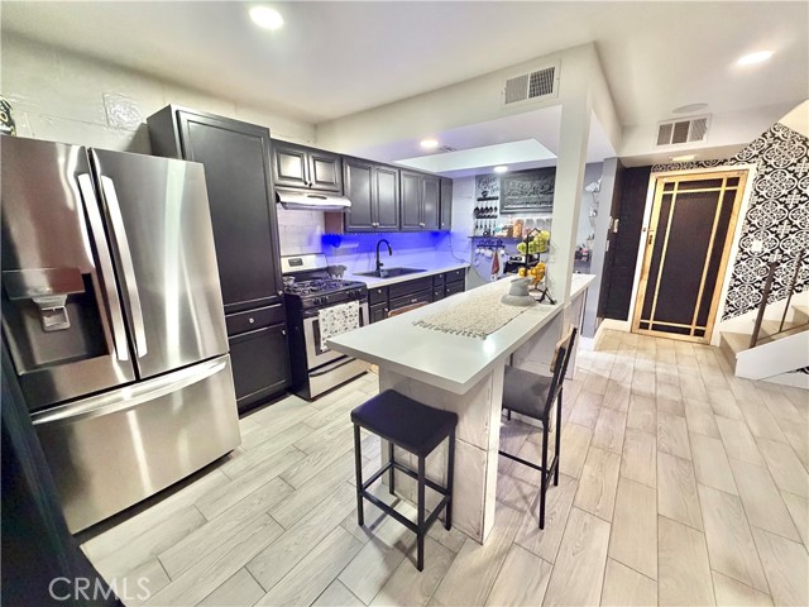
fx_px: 327
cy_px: 304
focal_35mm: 14
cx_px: 404
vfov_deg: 85.7
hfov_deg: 102.1
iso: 640
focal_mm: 2.22
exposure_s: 1/60
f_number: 2.2
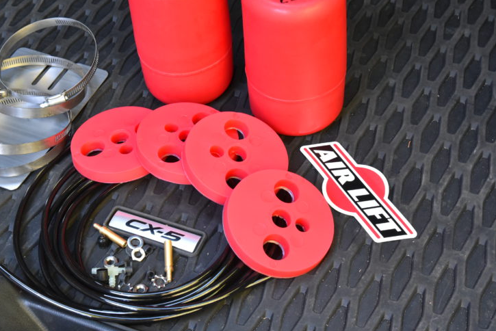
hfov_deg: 30.9
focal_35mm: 65
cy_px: 140
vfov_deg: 20.9
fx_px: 896
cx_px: 231
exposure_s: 1/25
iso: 3200
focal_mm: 46
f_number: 11
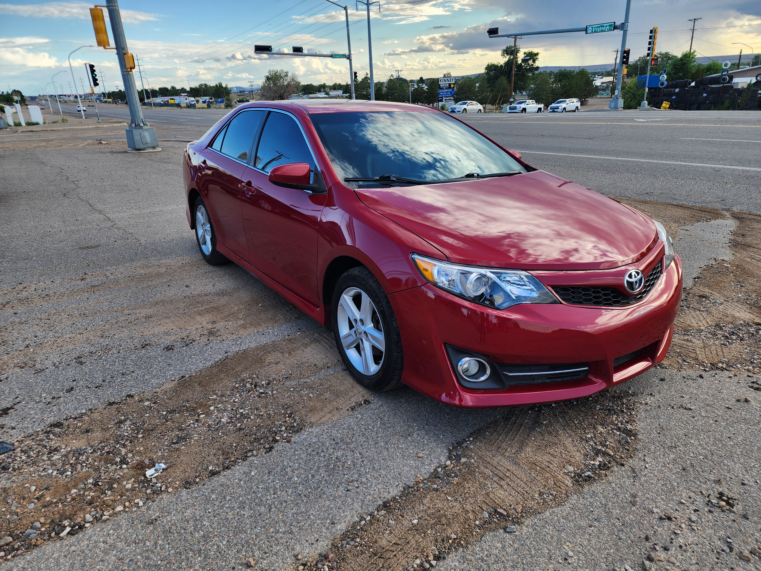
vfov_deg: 58.9
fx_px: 506
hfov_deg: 73.9
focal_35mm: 23
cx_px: 380
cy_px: 286
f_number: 1.8
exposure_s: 1/251
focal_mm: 6.4
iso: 12
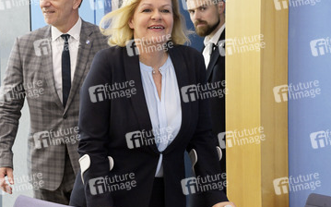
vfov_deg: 10.2
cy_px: 115
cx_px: 125
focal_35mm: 128
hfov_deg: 16.3
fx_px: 1154
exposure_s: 1/500
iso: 4000
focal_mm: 100
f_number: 8
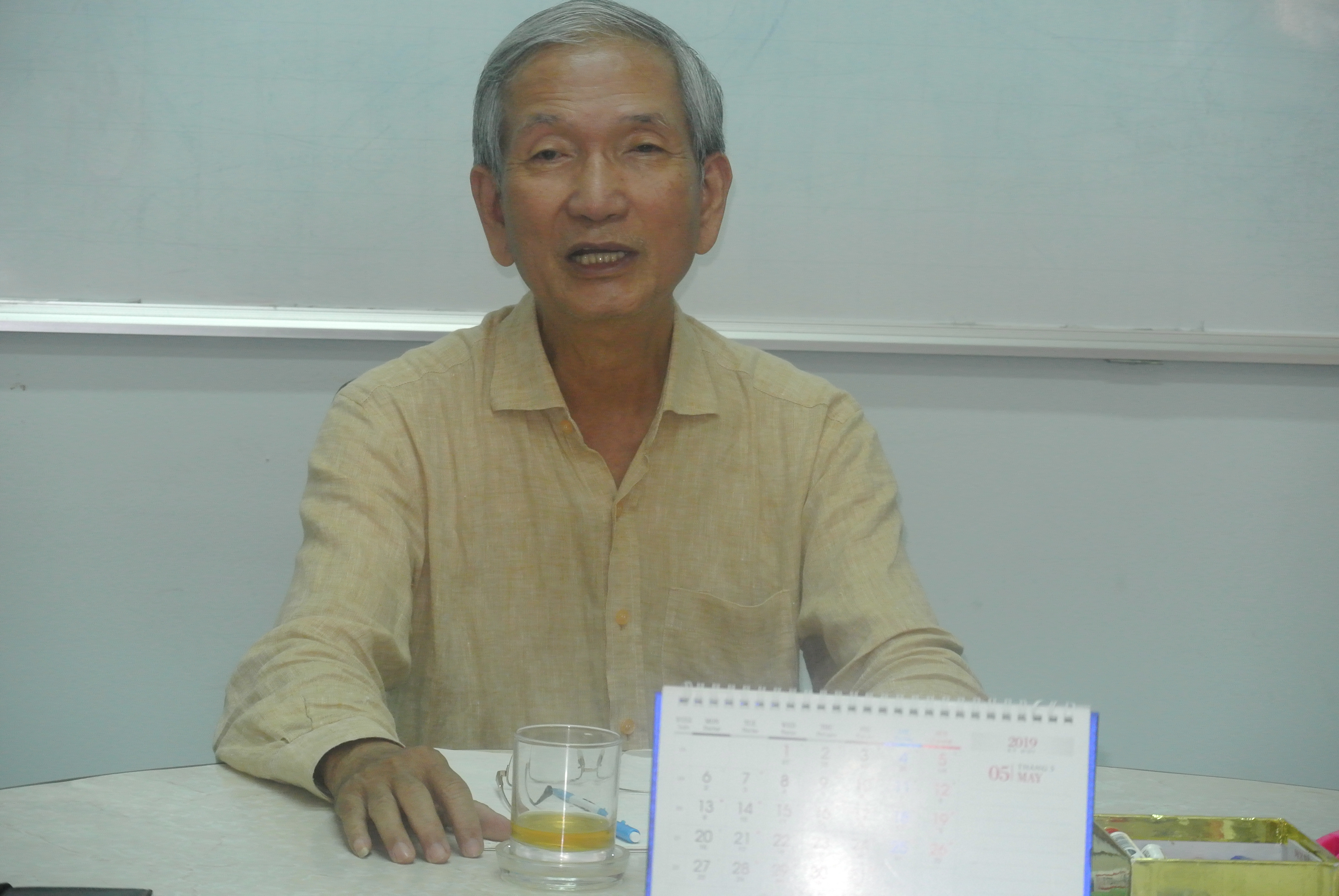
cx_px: 670
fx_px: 4431
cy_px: 448
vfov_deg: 11.6
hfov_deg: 17.2
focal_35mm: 119
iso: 1000
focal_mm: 44.2
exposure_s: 1/60
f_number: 4
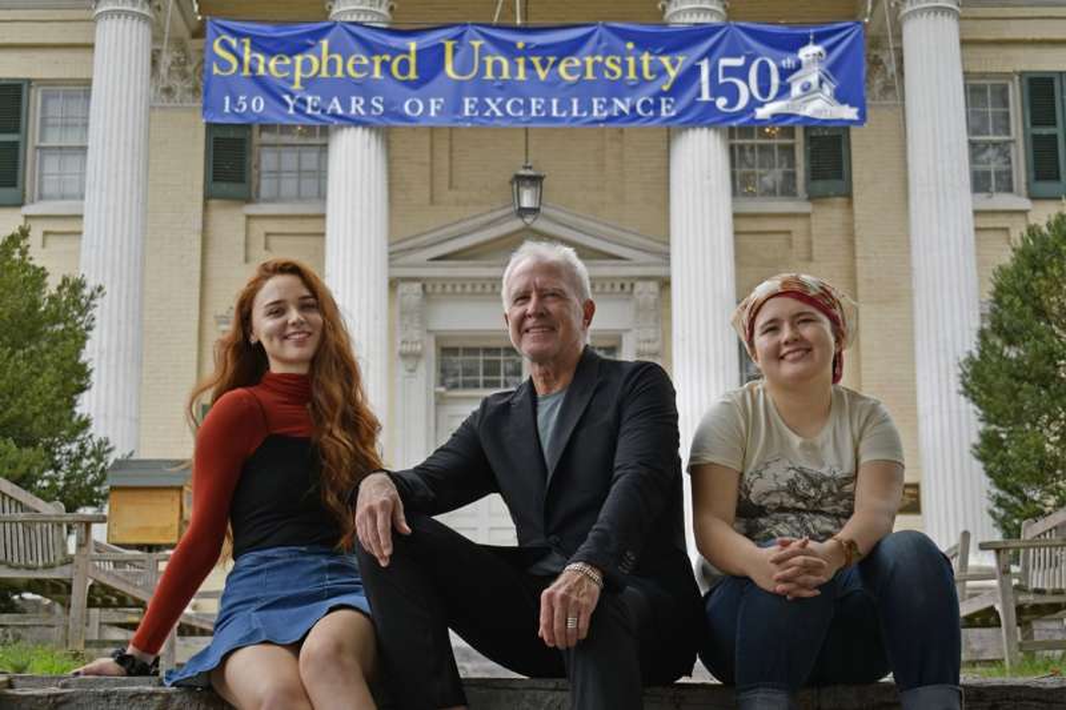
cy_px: 355
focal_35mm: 60
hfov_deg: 33.4
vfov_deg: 22.6
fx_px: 1776
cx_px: 533
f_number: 5
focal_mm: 40
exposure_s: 1/200
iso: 100
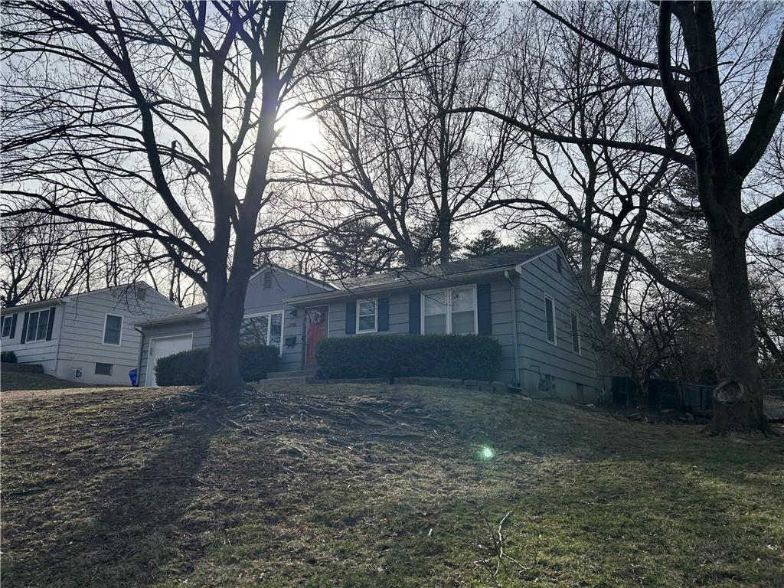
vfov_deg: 53.1
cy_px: 294
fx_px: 589
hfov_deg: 67.3
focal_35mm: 26
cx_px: 392
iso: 50
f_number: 1.5
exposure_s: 1/6579
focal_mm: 5.7
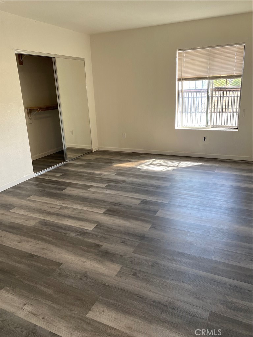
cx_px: 126
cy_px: 168
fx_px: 253
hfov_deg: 53.1
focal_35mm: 26
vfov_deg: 67.3
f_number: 1.8
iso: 100
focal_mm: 4.25
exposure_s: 1/121
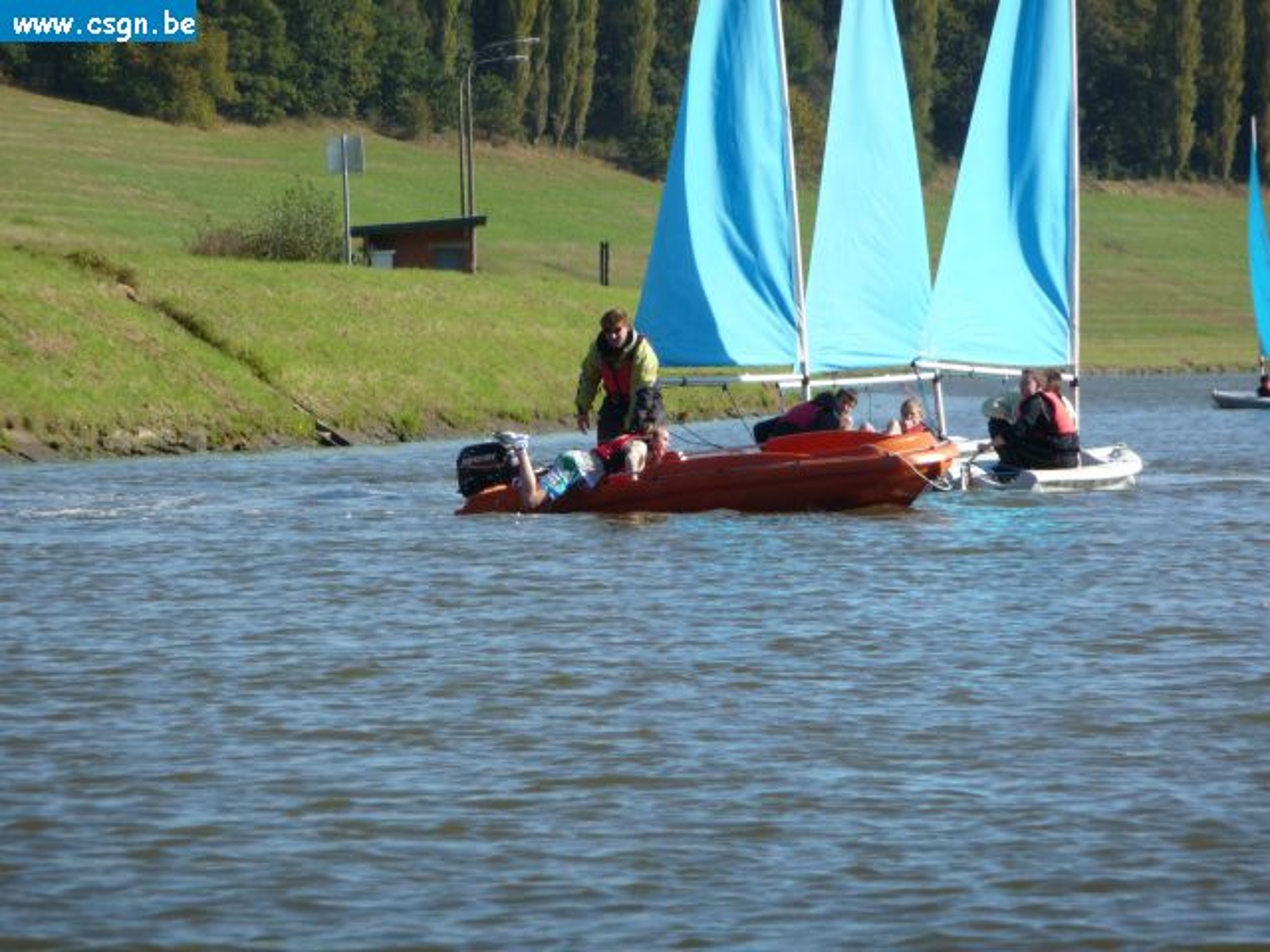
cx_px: 635
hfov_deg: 7.1
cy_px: 476
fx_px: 10273
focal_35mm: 280
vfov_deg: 5.3
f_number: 4.9
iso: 100
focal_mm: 47
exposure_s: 1/400
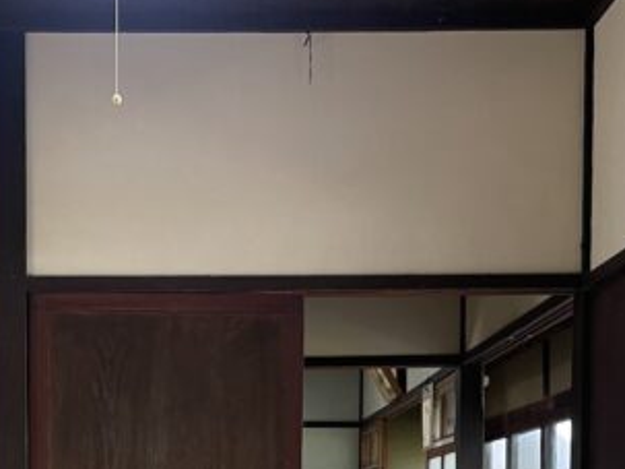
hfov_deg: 29.1
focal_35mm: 66
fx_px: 1191
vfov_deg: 20.6
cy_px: 581
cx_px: 177
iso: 80
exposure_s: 1/60
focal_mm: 4.2
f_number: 1.6
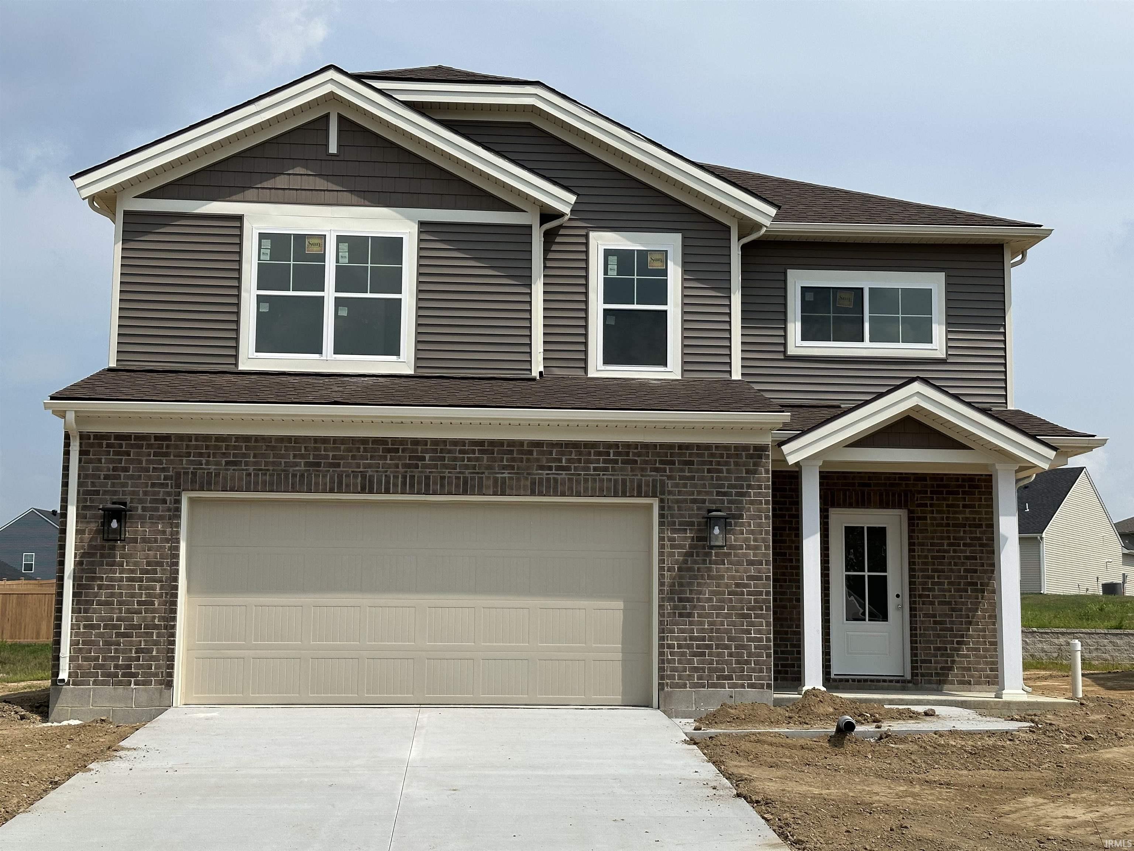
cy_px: 426
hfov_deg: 39.7
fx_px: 1572
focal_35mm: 48
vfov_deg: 30.3
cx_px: 567
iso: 64
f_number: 1.78
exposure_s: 1/6623
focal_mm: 6.86
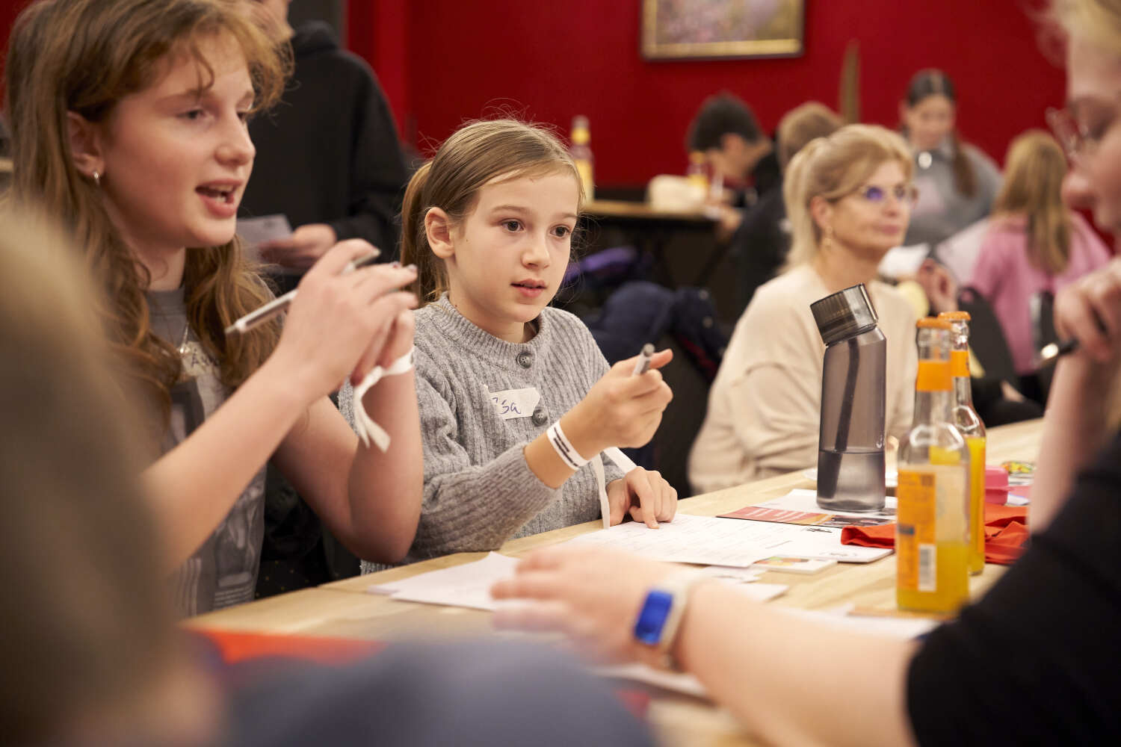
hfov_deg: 31.4
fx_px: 1993
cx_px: 560
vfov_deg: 21.2
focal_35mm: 64
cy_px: 374
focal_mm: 64
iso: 2500
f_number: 2.8
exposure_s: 1/125
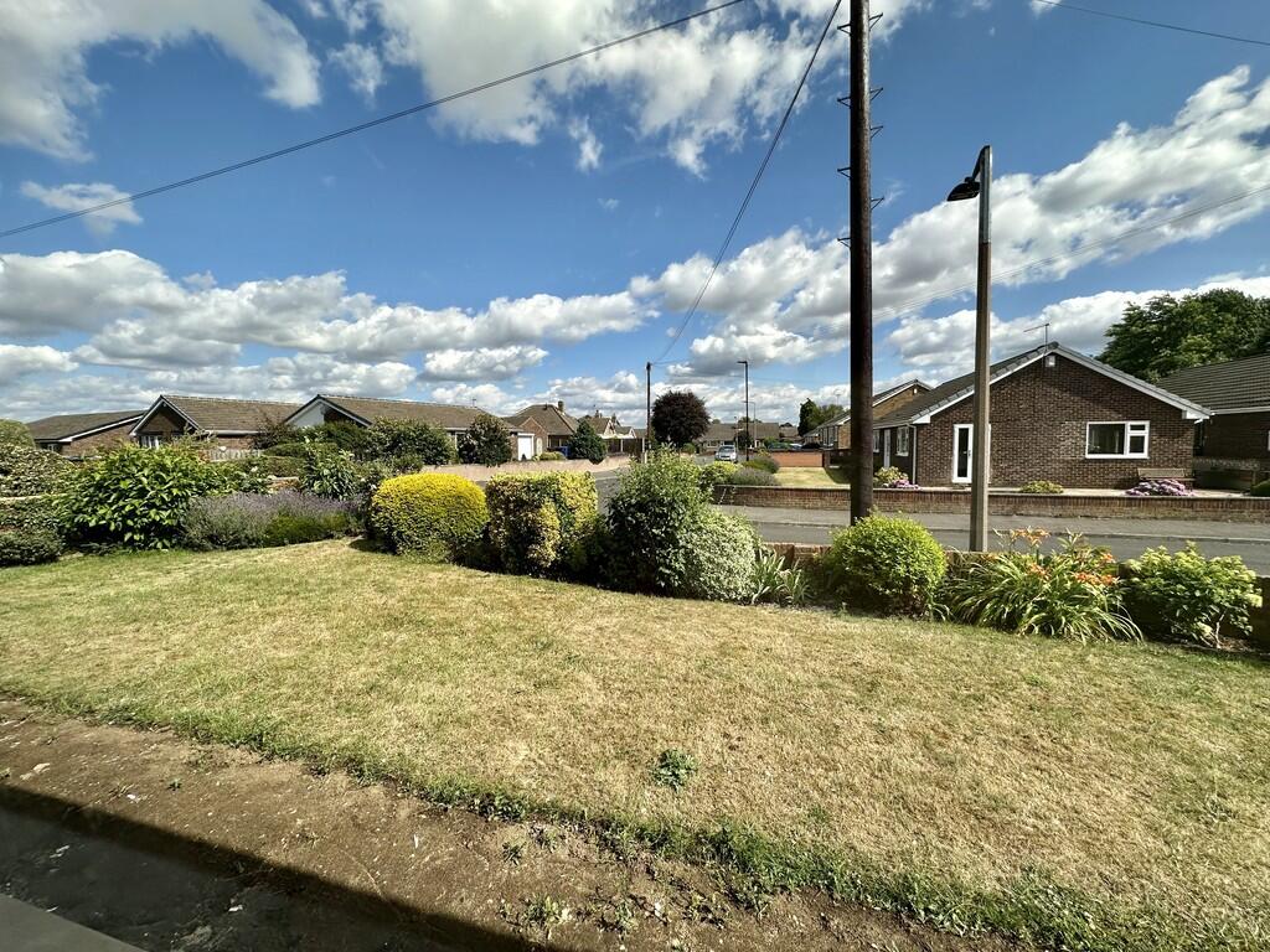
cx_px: 635
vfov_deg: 85.7
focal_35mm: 14
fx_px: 514
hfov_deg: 102.1
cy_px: 476
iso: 50
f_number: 2.2
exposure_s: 1/1855
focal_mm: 2.22
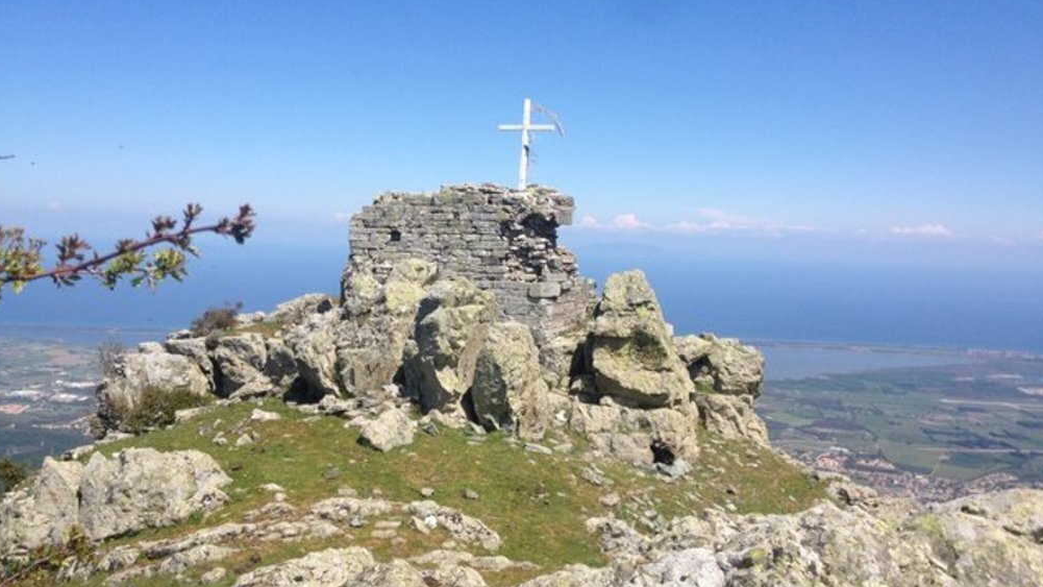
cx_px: 522
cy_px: 237
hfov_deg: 51.6
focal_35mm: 39
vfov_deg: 30.4
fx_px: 1079
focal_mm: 4.28
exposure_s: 1/2208
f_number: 2.4
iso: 50
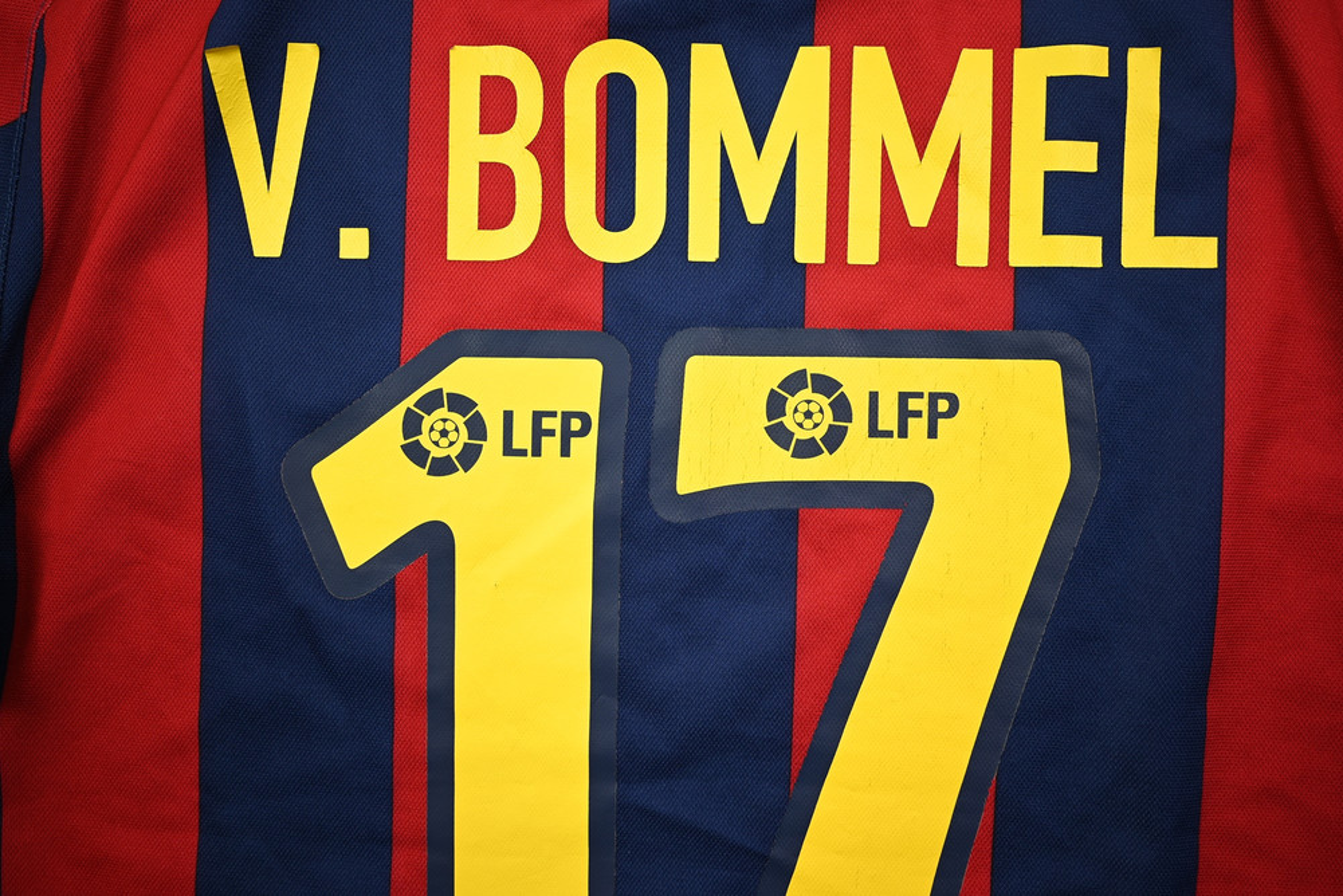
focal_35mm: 30
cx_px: 672
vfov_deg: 43.6
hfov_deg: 61.9
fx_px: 1119
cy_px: 448
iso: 200
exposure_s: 1/90
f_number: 4.8
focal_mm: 30
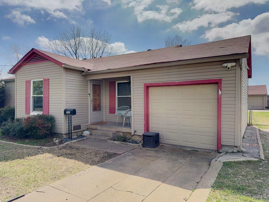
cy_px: 101
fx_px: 187
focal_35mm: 24
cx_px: 134
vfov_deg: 56.8
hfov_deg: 71.6
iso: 80
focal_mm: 6.76
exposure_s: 1/5814
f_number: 1.78
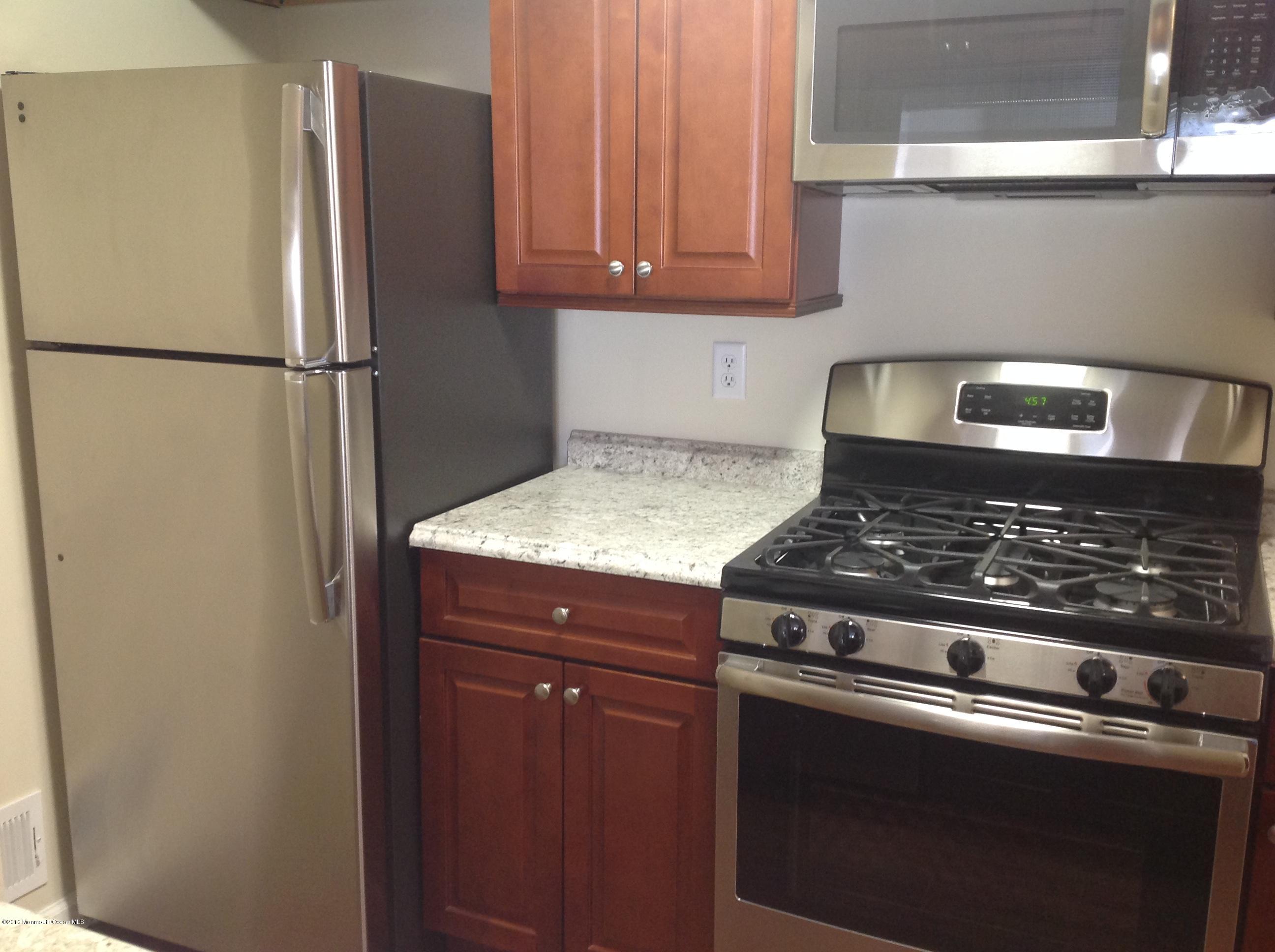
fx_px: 1287
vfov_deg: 40.6
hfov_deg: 52.7
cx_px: 638
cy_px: 476
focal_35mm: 35
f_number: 2.4
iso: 125
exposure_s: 1/15
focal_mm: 4.28
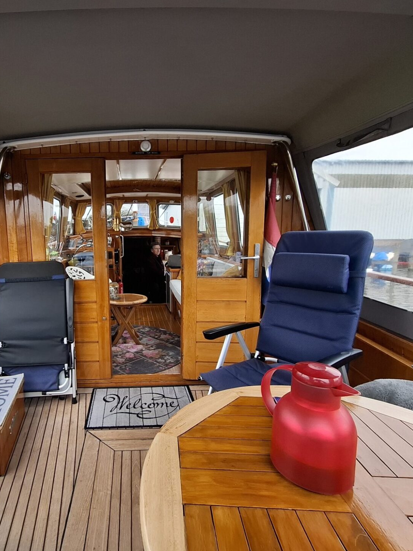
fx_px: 286
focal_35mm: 18
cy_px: 282
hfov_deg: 69.3
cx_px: 134
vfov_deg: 87.7
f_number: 2.2
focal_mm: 1.74
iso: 40
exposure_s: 1/124
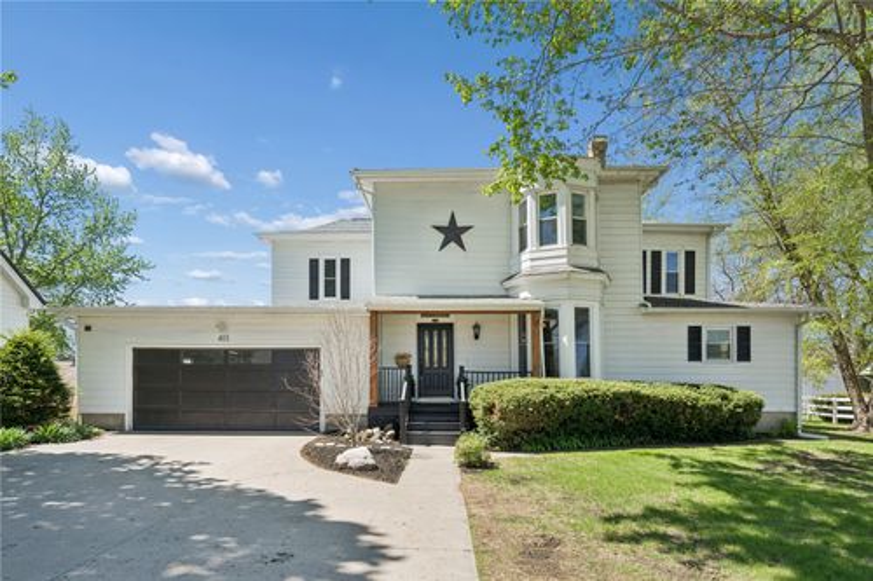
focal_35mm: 19
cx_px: 436
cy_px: 290
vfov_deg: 64.5
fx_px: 461
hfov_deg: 86.9
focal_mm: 19
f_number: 8
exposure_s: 1/2000
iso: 800
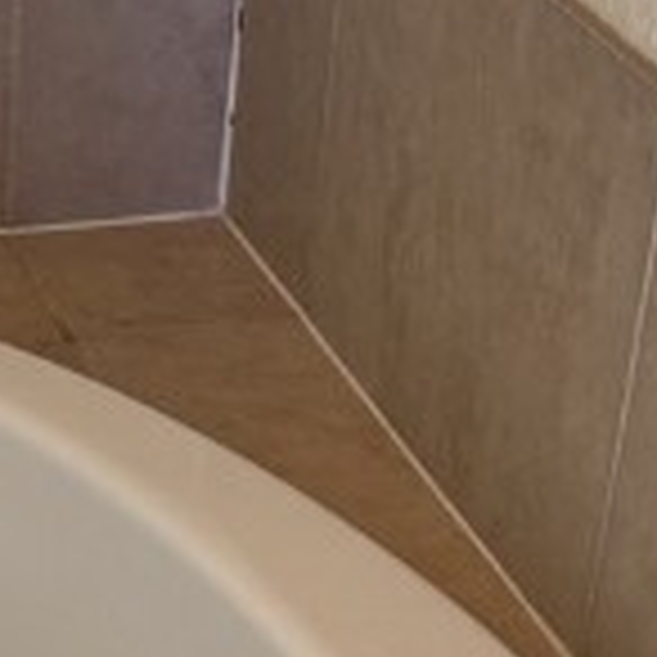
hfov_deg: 11.2
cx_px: -360
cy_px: 1170
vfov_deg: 11.0
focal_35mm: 149
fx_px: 3199
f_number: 1.78
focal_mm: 6.76
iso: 160
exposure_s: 1/60
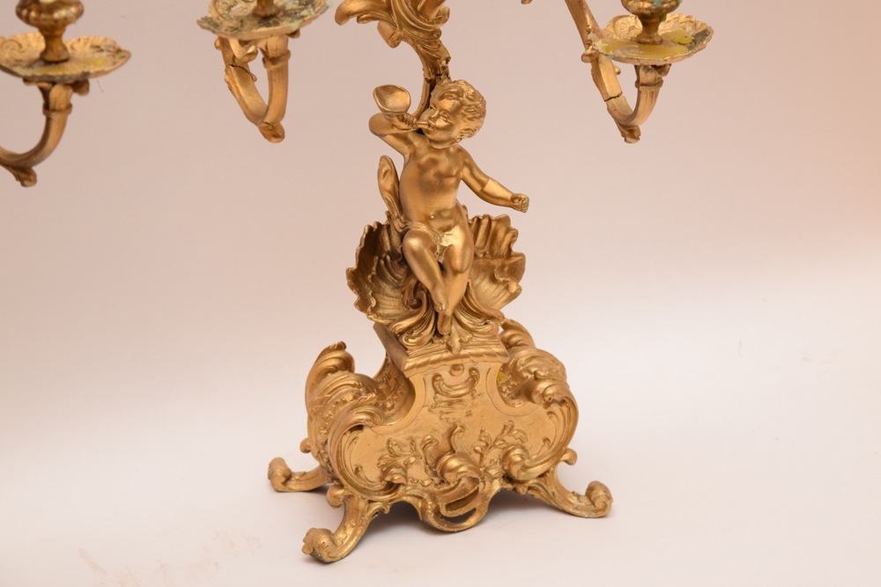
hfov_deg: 24.6
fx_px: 2019
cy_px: 294
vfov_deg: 16.6
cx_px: 440
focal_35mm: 82
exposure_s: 1/60
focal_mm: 55
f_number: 5.6
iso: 1600
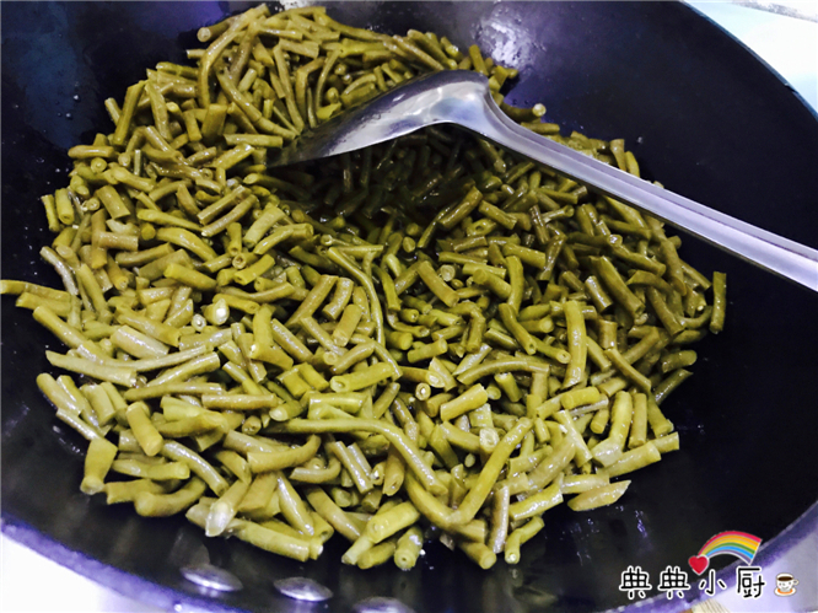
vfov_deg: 49.7
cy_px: 306
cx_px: 409
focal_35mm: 28
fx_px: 661
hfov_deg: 63.5
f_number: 1.8
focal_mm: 3.99
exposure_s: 1/4
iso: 100
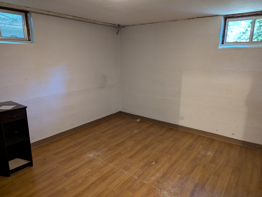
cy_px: 98
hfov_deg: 71.5
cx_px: 131
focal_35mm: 24
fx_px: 182
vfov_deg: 56.9
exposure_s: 1/24
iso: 505
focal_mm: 6.81
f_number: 1.85
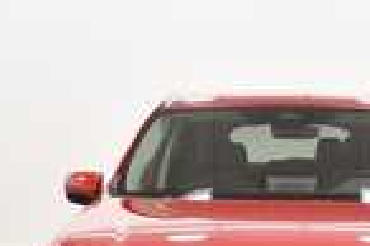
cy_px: 318
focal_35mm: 74
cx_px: 294
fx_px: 760
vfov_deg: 17.3
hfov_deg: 26.9
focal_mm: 18
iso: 1250
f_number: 5.3
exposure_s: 1/125
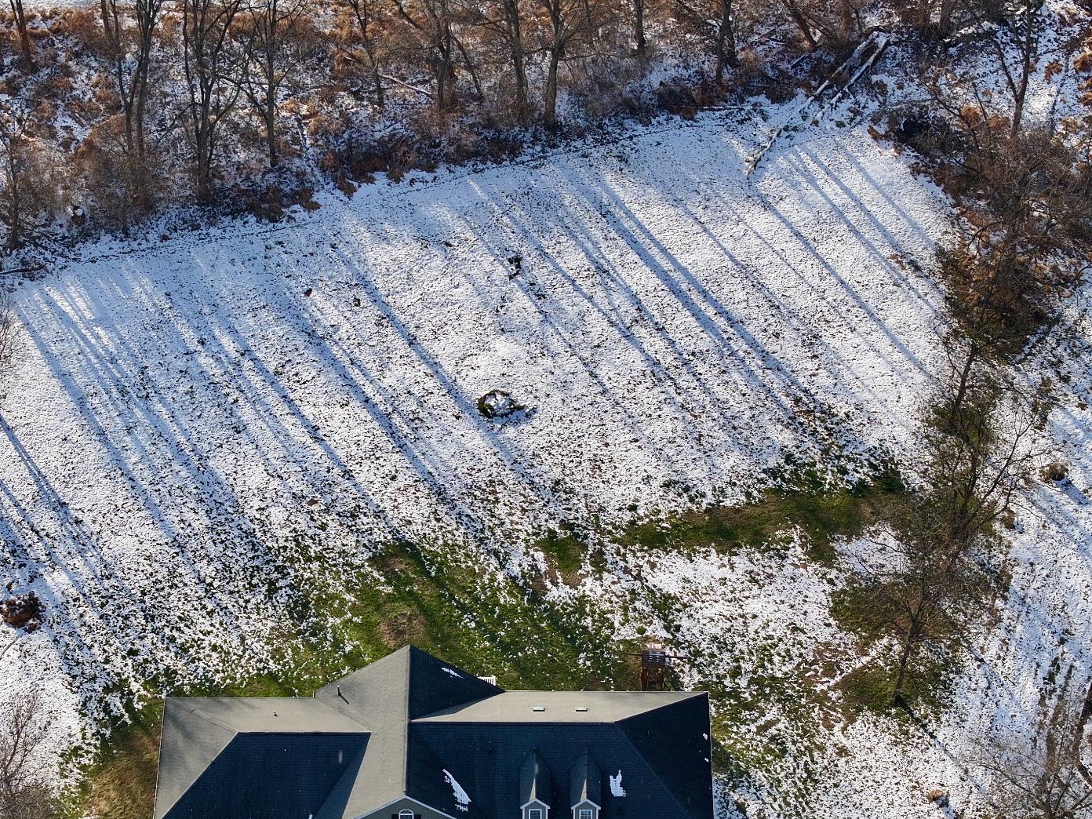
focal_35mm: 103
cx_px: 440
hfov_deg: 19.1
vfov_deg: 14.3
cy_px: 548
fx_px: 3249
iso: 130
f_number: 2.8
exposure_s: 1/1000
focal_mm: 19.35
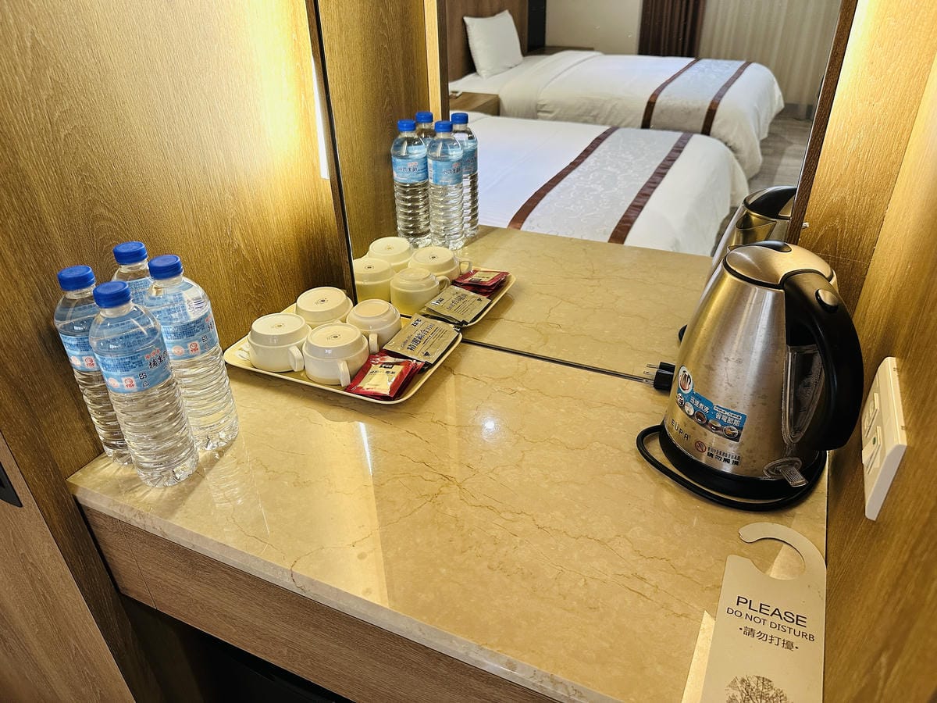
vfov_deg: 56.8
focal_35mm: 24
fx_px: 650
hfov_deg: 71.6
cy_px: 352
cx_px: 468
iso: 250
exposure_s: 1/60
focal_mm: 6.86
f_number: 1.78
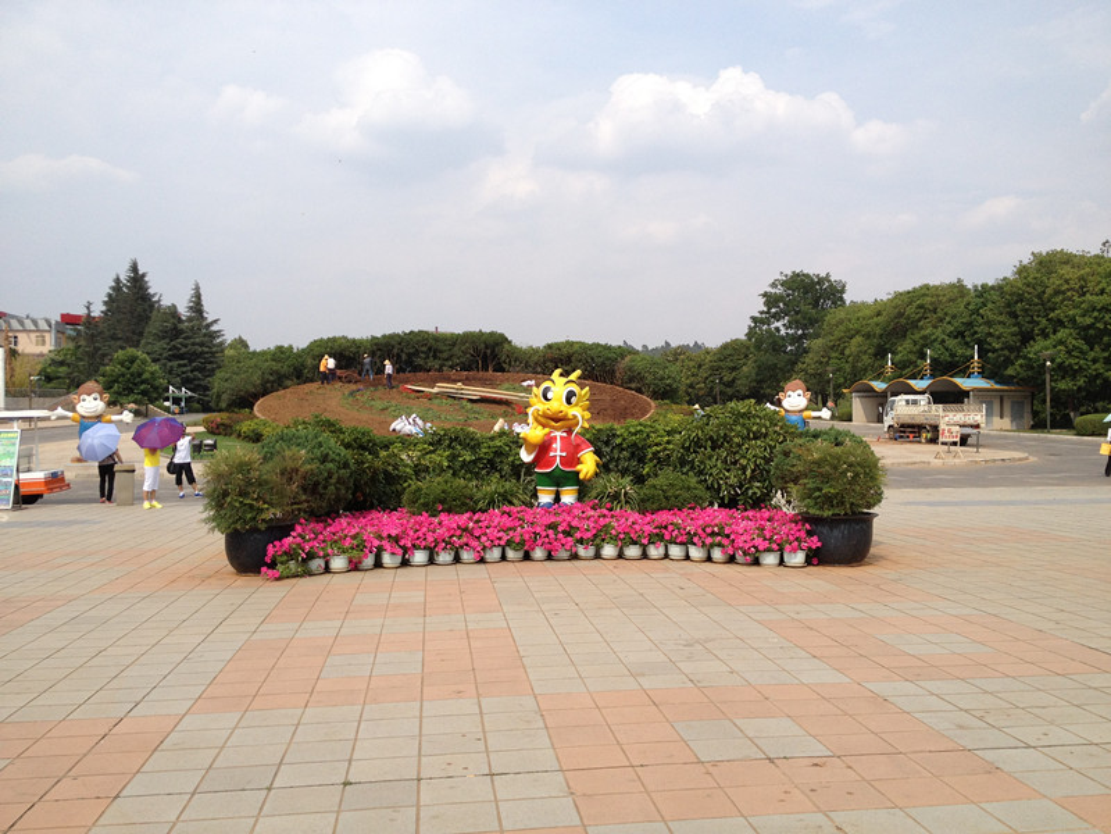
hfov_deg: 52.6
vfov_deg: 40.7
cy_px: 417
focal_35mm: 35
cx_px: 556
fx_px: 1123
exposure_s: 1/1783
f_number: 2.4
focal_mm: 4.28
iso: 64
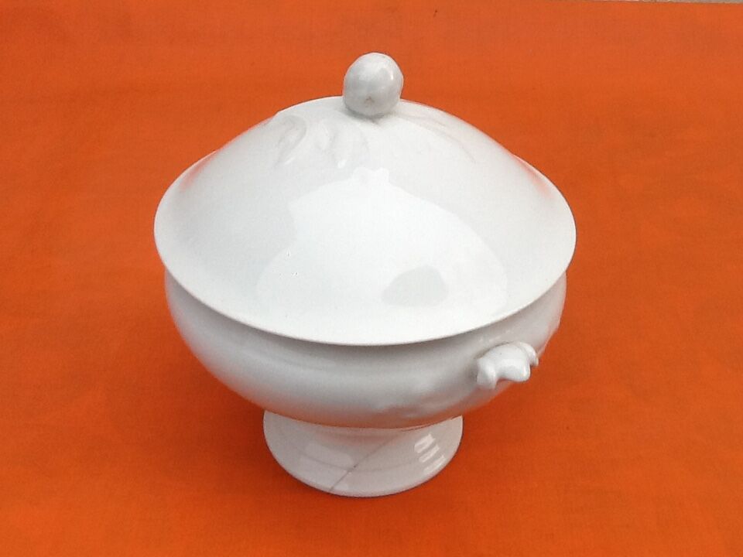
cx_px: 372
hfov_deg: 42.9
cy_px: 278
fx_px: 944
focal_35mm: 44
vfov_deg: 32.9
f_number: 2.4
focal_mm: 2.03
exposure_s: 1/120
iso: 50
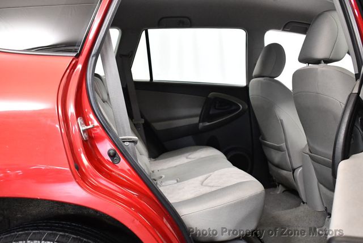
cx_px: 182
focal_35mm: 36
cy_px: 122
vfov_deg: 36.9
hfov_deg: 53.1
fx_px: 363
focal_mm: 18
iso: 3200
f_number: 3.5
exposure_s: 1/125
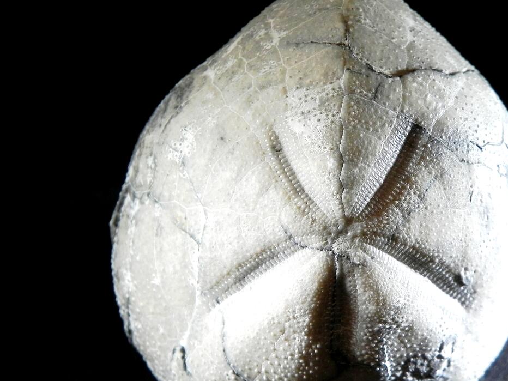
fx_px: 807
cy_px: 211
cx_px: 306
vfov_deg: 26.5
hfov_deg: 34.8
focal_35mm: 55
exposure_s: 1/116
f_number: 3.2
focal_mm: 7.3
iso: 160
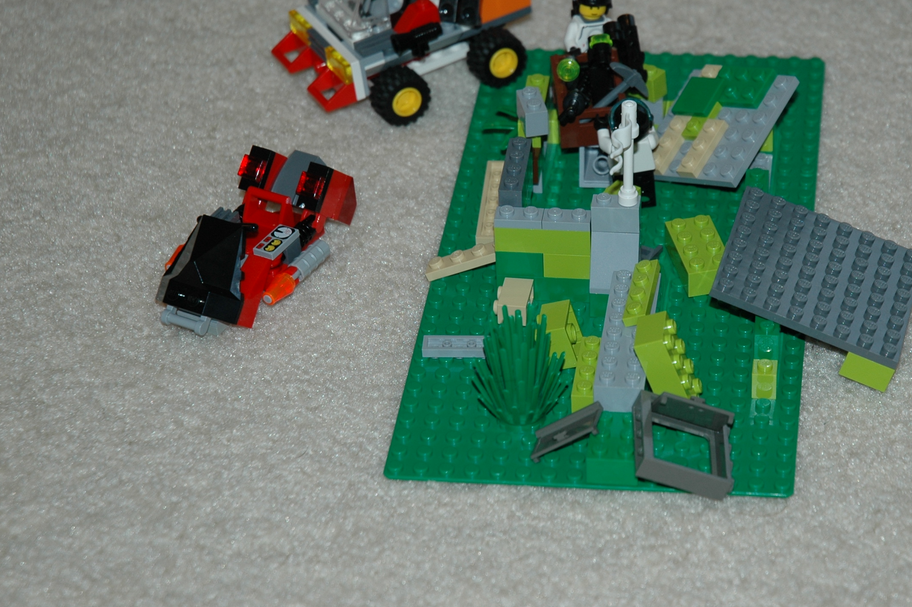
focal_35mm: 131
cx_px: 584
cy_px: 194
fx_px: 3316
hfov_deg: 15.6
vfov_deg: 10.4
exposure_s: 1/60
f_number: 4.5
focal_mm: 62
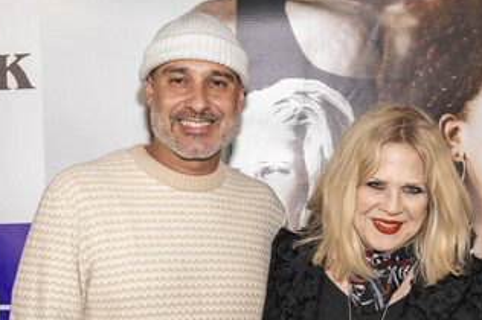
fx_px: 802
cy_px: 219
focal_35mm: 60
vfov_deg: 22.5
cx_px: 295
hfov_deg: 33.3
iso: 400
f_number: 5.6
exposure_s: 1/200
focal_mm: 42
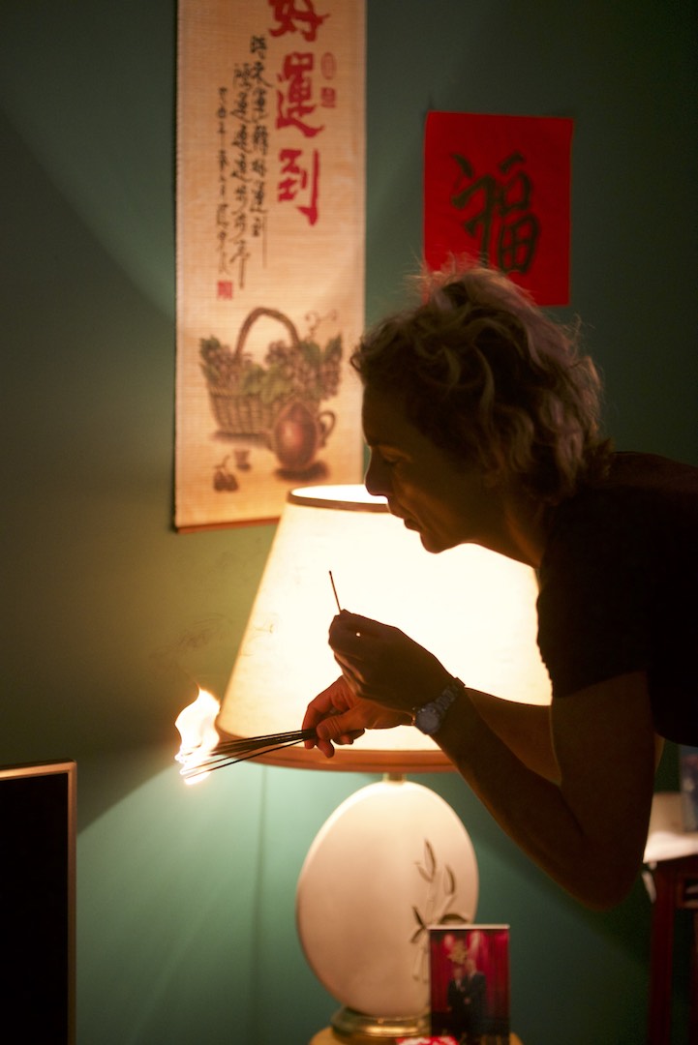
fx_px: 2615
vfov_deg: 22.6
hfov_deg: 15.2
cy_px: 522
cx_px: 349
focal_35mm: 90
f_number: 2.8
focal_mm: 90
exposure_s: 1/250
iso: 4000
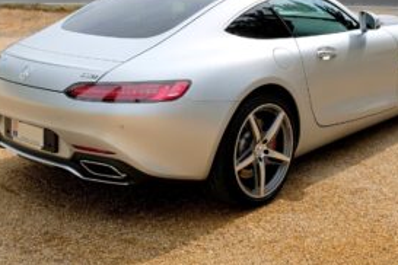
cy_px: 58
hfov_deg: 35.6
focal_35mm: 56
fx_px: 619
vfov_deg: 23.9
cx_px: 230
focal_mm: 22.7
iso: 400
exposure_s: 1/600
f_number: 8
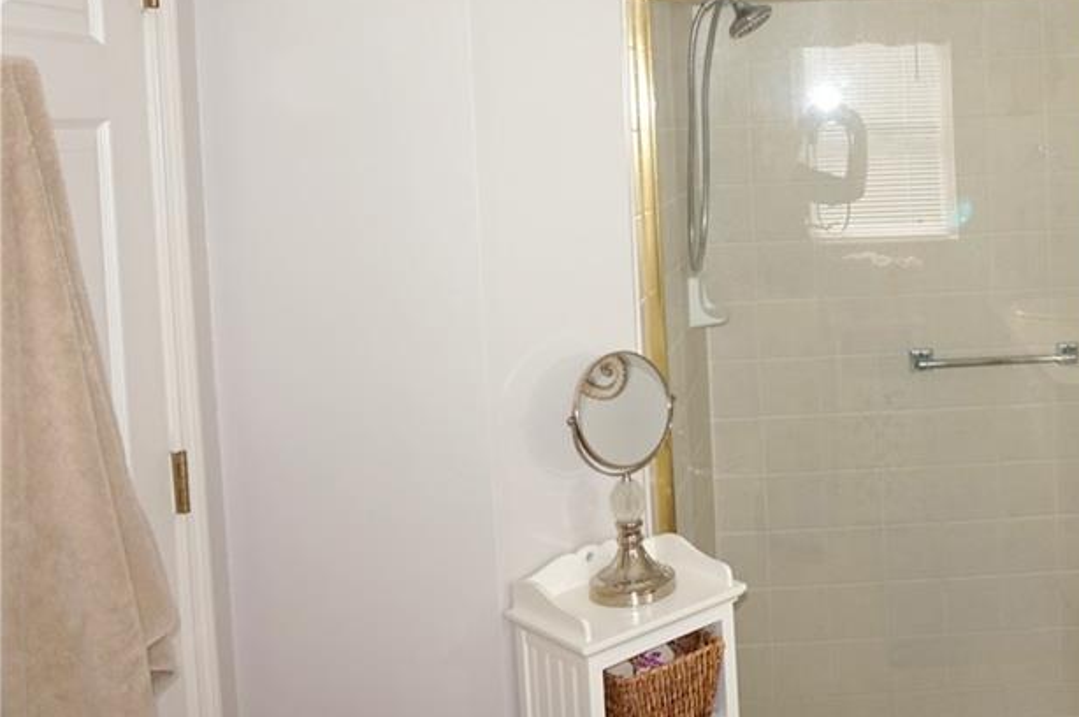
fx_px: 1198
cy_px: 165
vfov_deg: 32.6
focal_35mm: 40
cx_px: 898
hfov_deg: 45.5
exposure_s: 1/160
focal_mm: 16
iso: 200
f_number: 4
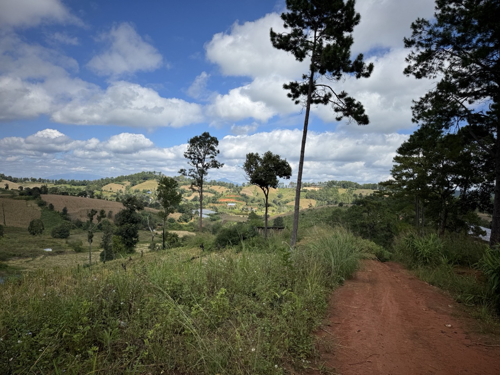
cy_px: 188
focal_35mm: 24
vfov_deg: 56.8
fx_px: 347
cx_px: 250
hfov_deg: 71.6
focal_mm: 6.76
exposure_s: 1/5814
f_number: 1.78
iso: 80
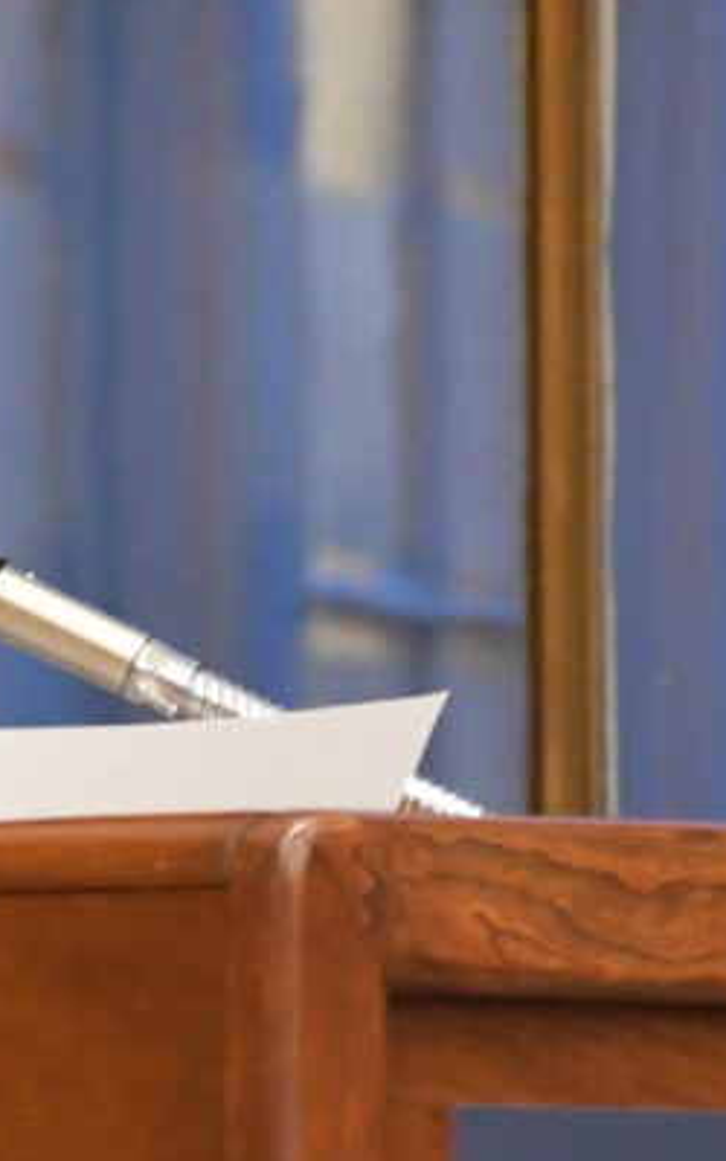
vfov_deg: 2.3
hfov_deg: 1.4
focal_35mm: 913
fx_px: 28903
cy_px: 980
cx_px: -590
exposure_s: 1/80
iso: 3200
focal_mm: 112
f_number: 5.6
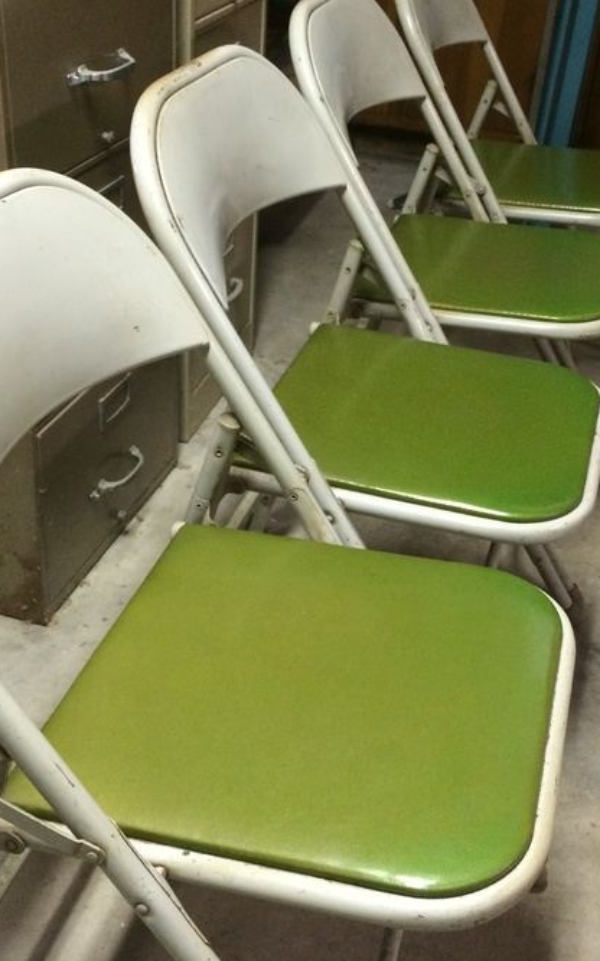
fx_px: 1125
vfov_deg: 46.2
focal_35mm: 43
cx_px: 352
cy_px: 486
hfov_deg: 29.8
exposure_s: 1/24
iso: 320
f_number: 2.2
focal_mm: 4.12
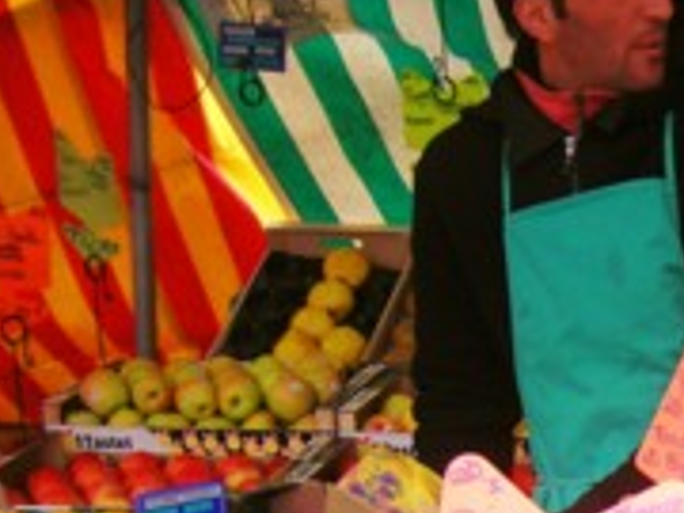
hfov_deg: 20.7
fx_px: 1778
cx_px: 764
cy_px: 540
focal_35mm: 90
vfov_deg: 16.0
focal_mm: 60
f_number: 2.8
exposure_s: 1/60
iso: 64
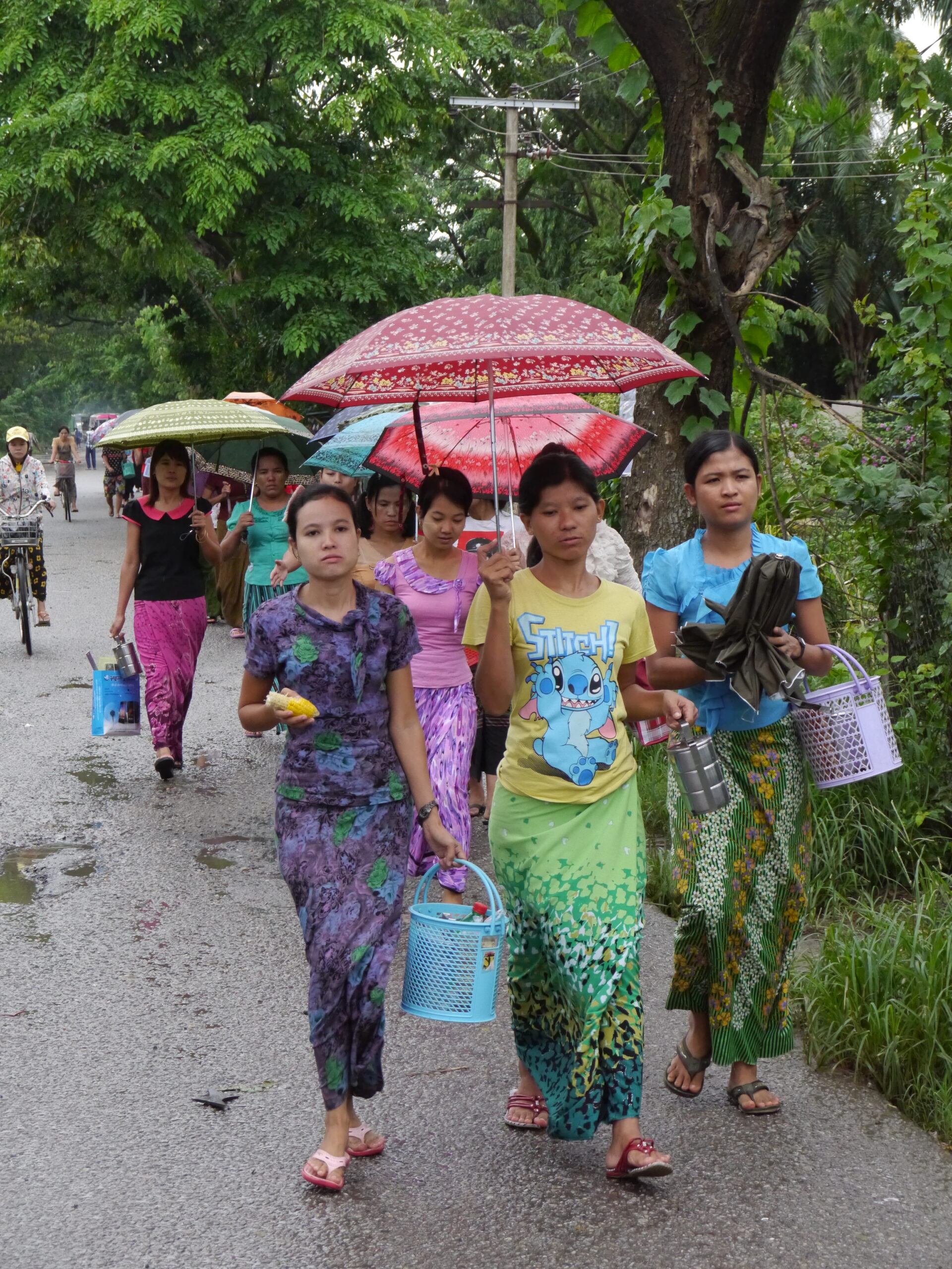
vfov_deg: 23.3
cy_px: 634
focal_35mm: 84
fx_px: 3080
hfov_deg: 17.6
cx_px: 476
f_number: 9
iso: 1600
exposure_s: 1/400
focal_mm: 42
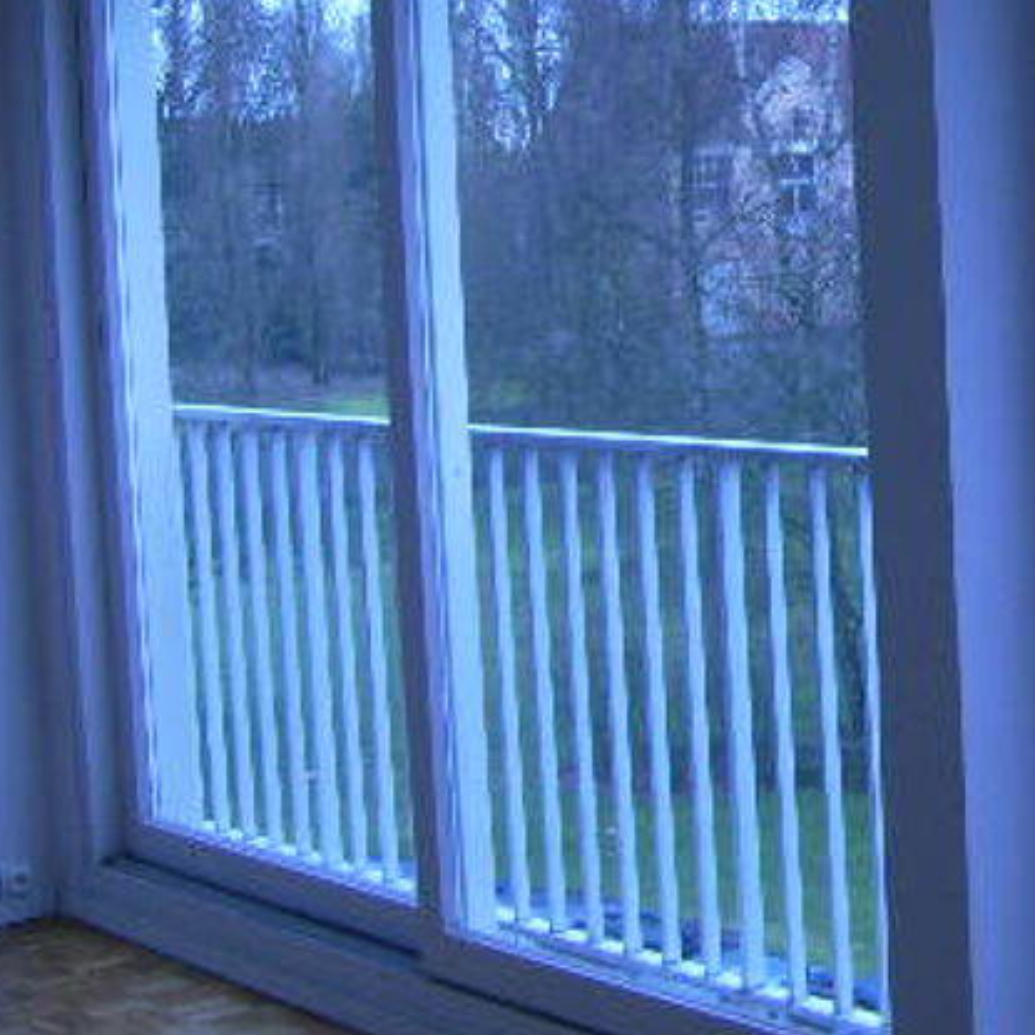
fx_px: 2875
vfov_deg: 20.3
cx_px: 1028
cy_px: 296
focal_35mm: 85
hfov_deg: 19.8
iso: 50
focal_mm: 8.25
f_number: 2.8
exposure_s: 1/78
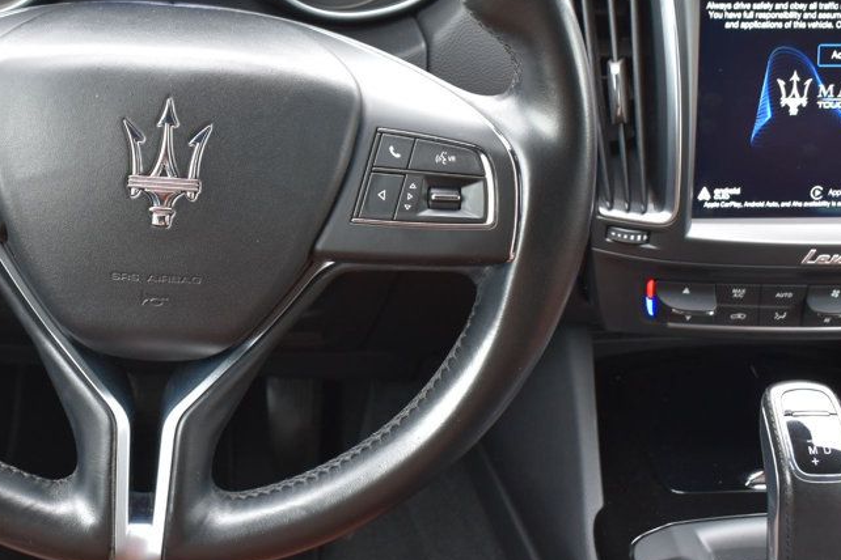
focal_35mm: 67
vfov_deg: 20.2
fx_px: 1565
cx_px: 210
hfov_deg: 29.6
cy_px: 165
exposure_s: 1/15
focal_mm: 28
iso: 560
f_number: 6.3
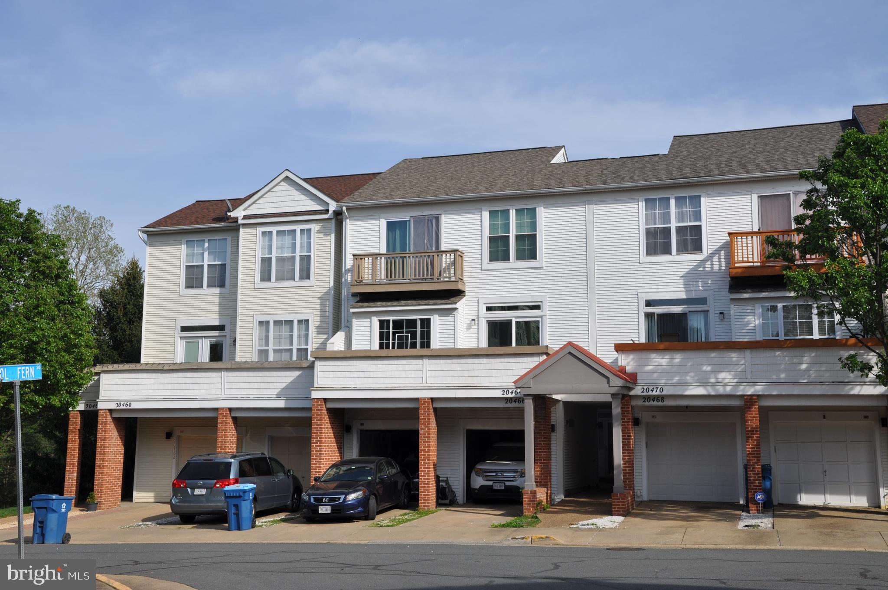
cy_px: 295
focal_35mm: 42
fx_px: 1035
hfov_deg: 46.5
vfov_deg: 31.8
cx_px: 444
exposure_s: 1/400
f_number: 10
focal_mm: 28
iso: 200
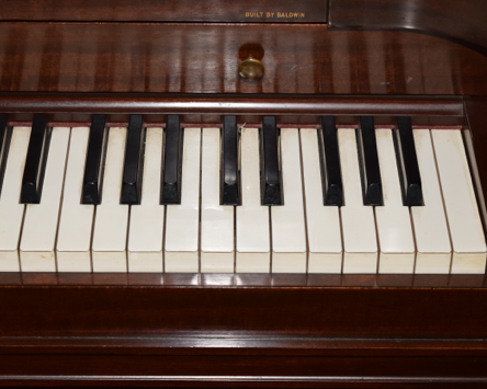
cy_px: 216
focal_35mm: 112
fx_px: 1609
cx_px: 214
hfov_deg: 17.2
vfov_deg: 13.8
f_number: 5.6
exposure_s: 1/125
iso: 800
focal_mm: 55
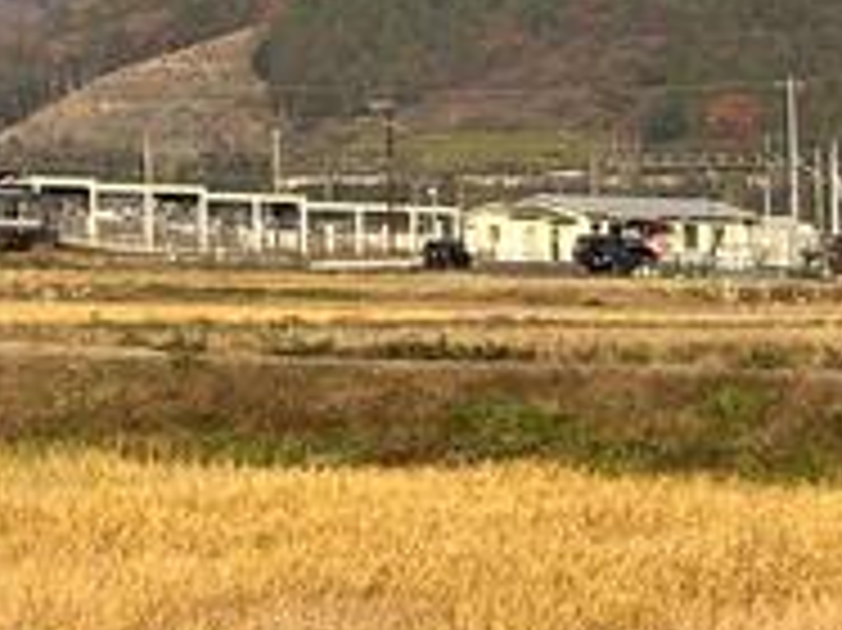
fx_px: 5080
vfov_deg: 7.0
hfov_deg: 9.0
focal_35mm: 209
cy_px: -200
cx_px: -743
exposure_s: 1/1949
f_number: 1.6
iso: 40
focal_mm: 5.96
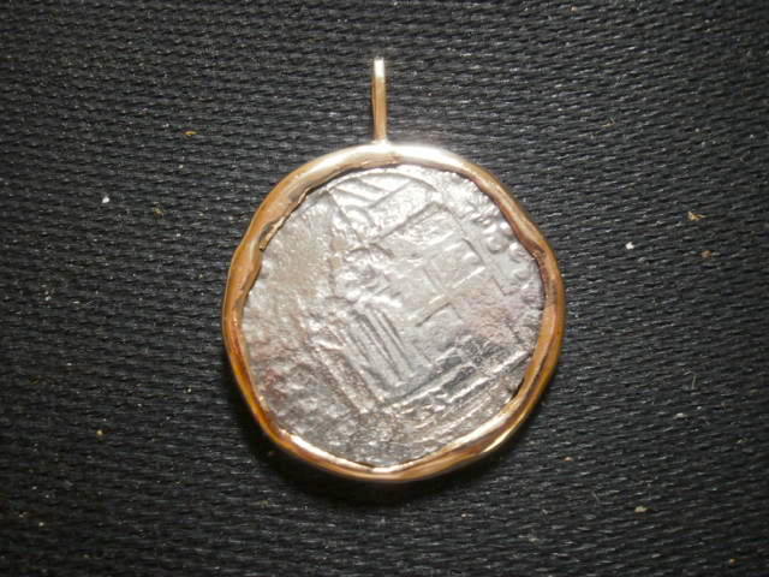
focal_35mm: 31
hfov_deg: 58.4
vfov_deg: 45.4
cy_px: 288
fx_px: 689
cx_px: 384
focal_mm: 5.45
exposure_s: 1/80
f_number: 2.9
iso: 400
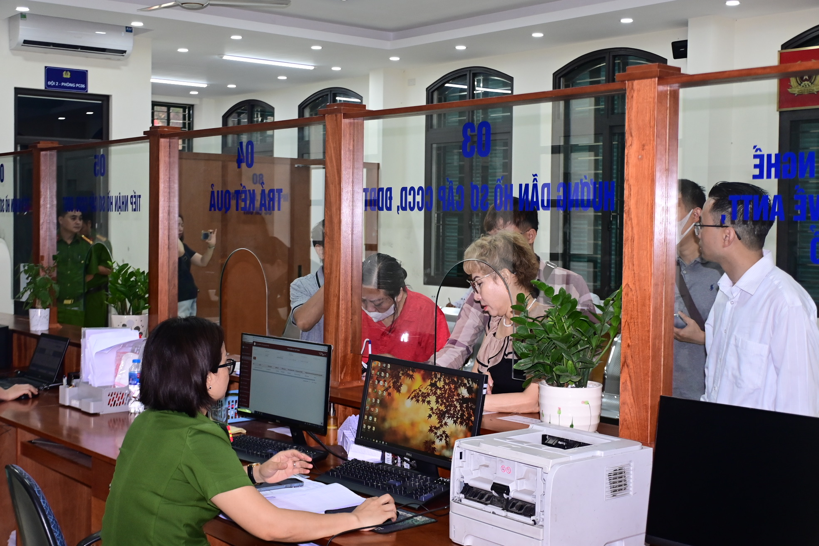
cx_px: 410
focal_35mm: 48
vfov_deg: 28.1
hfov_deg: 41.1
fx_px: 1092
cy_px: 273
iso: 640
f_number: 4
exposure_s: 1/200
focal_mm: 32
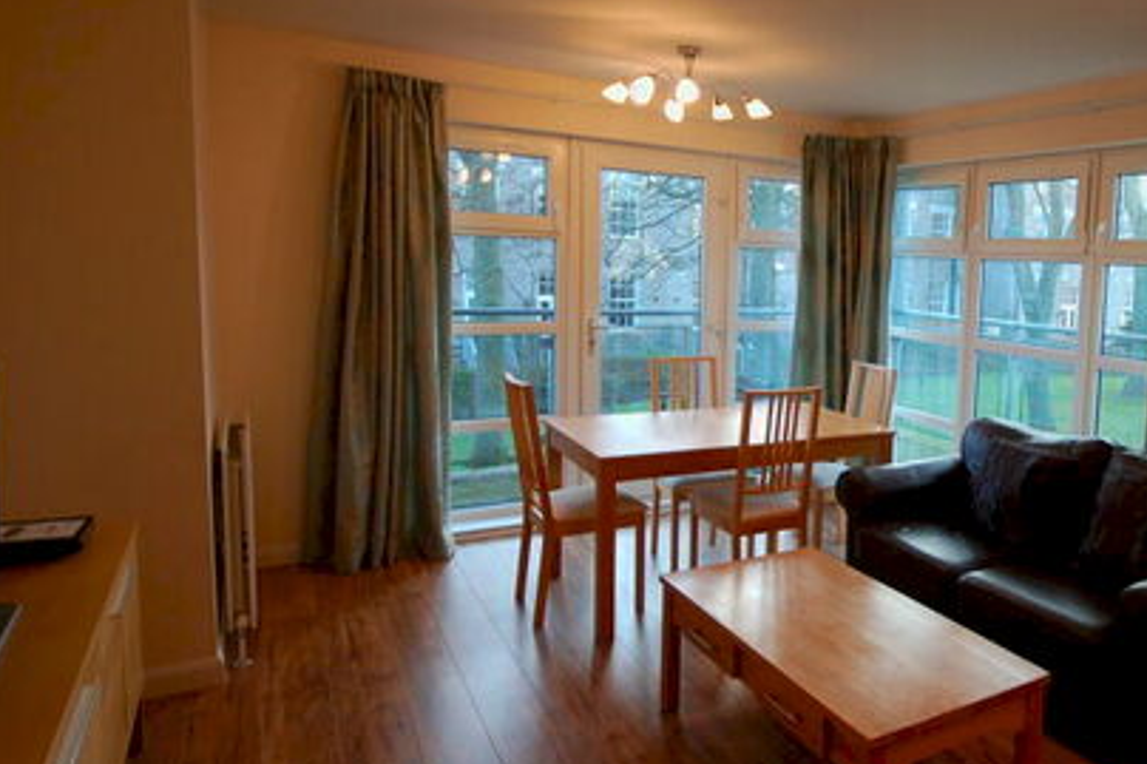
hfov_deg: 64.3
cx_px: 891
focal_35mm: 26
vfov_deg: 49.4
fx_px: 828
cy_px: 329
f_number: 4
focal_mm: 10
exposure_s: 1/60
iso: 400
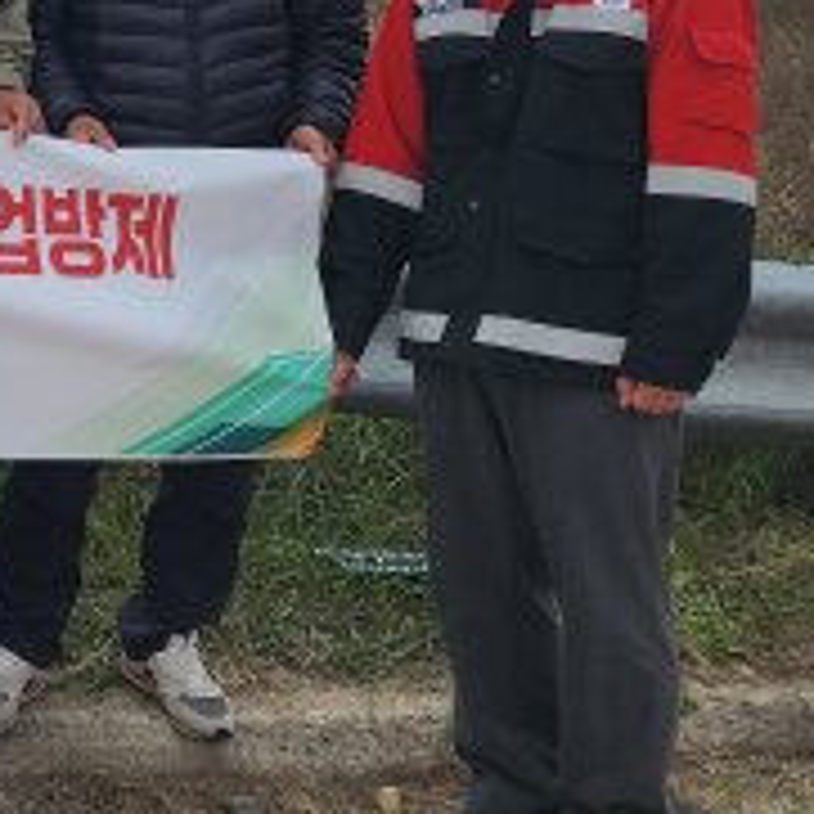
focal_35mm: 90
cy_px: -103
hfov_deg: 16.5
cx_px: -598
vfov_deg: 18.5
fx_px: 2394
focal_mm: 6.4
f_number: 1.8
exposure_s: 1/825
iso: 12
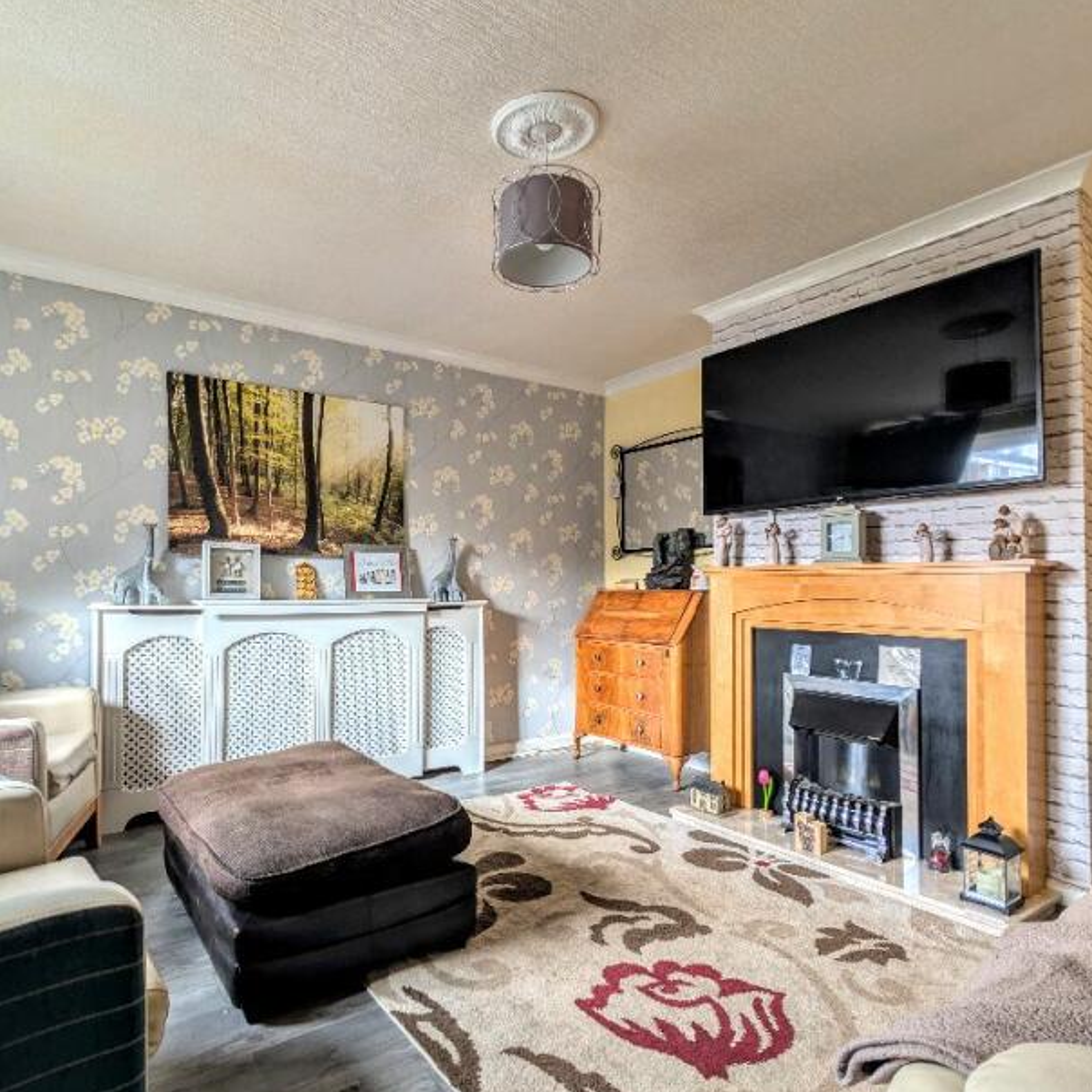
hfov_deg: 80.1
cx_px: 461
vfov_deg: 80.7
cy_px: 565
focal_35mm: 18
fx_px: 642
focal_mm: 2.02
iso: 47
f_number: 1.7
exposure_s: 1/61.5
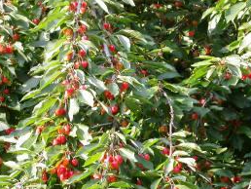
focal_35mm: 191
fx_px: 1386
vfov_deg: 7.8
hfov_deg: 10.3
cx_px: 120
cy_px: 84
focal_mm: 22.8
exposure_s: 1/87.6
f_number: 4.1
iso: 100
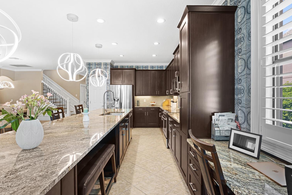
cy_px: 96
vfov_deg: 70.4
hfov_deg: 93.3
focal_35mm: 17
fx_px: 138
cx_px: 148
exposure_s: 1/50
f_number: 8
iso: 250
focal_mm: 16
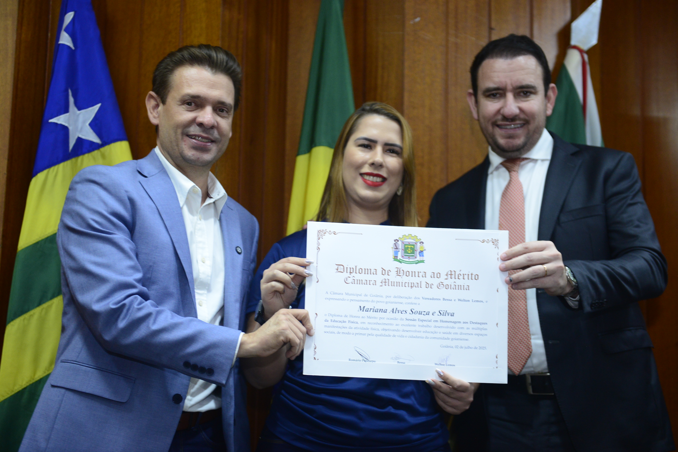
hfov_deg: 30.5
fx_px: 1243
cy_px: 226
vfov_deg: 20.6
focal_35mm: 66
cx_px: 339
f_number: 4
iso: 2000
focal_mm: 66
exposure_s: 1/125
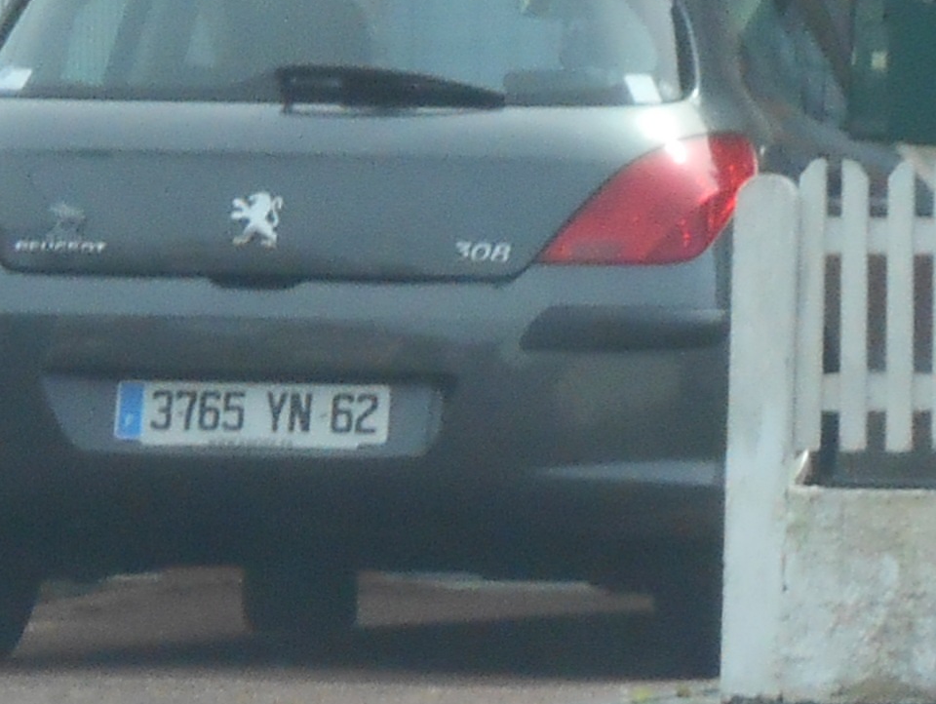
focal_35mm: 209
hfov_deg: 9.5
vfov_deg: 7.1
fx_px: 5657
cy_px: 231
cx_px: 410
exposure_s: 1/250
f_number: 6.5
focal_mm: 23
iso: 160
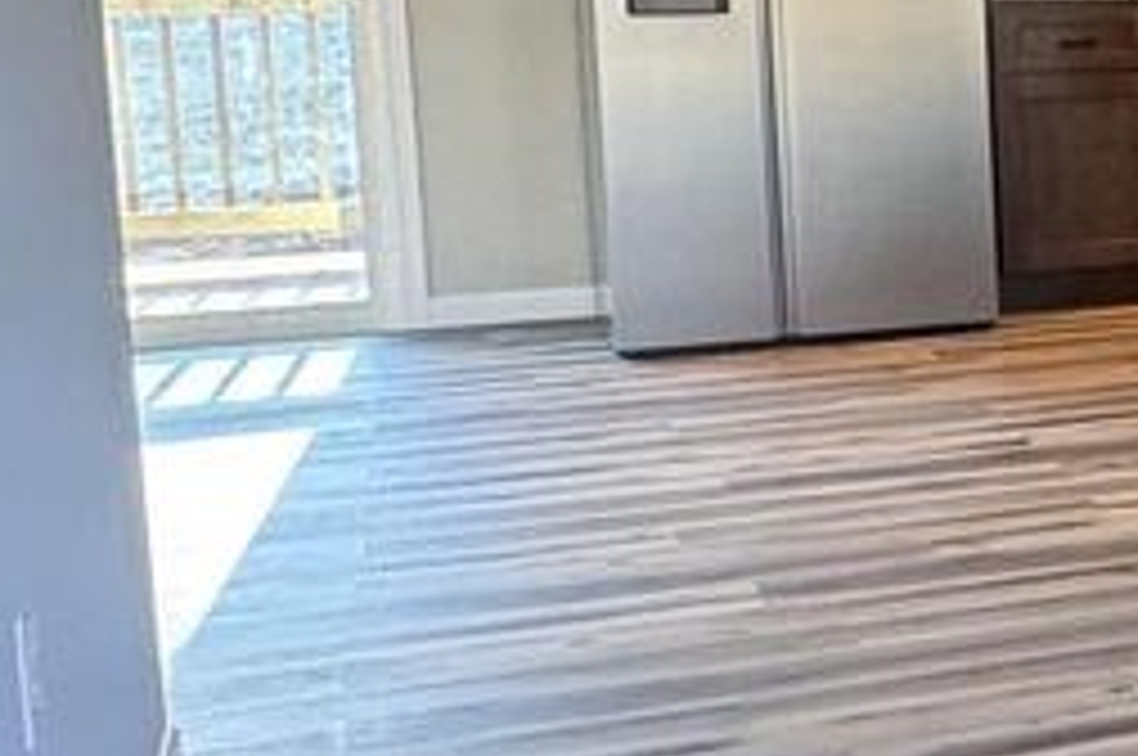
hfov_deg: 18.9
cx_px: 2047
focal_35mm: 83
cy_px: 198
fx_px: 2620
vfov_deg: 16.3
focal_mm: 2.22
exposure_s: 1/60
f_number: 2.2
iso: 200
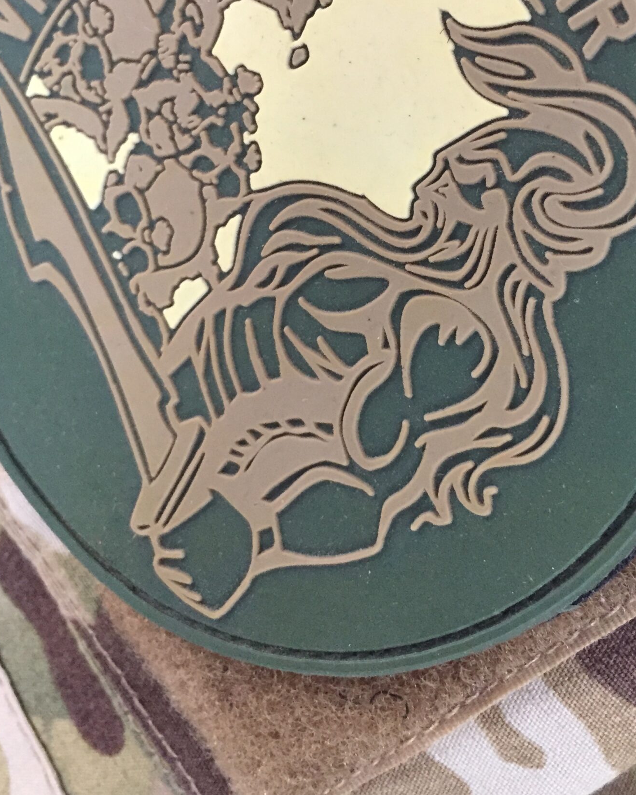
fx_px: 1035
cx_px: 344
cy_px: 246
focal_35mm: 44
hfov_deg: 34.1
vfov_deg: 41.3
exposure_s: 1/25
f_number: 2.2
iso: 250
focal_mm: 4.15
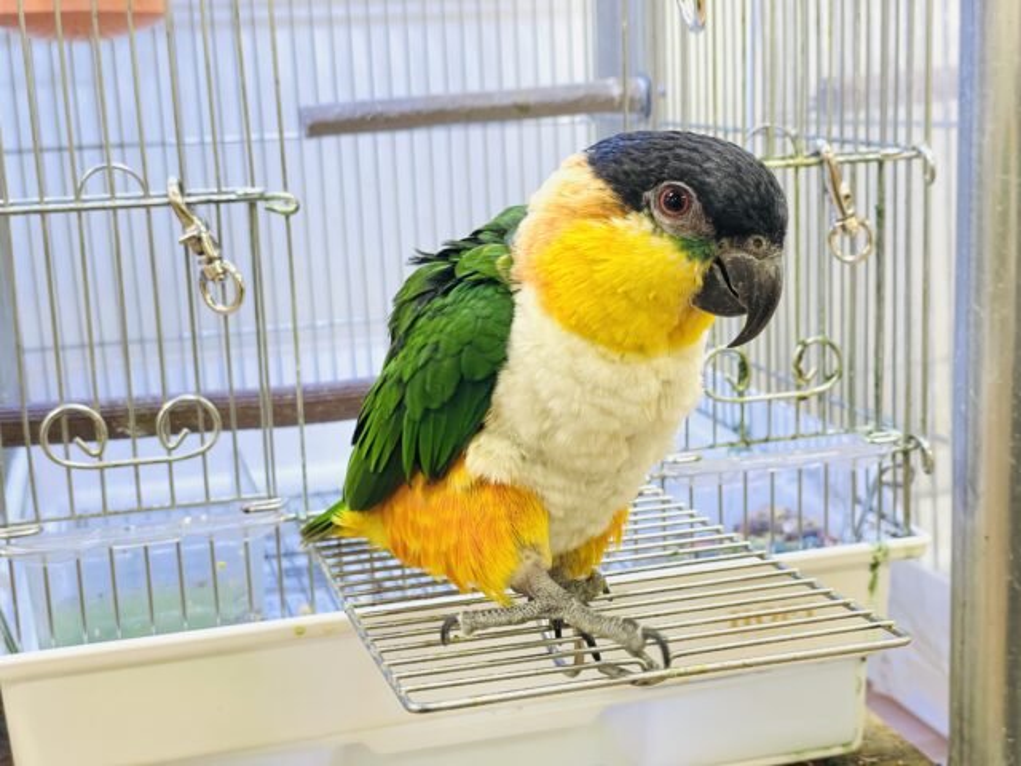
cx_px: 510
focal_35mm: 52
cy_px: 383
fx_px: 1534
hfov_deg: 36.8
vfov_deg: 28.0
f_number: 2
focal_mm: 6
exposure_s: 1/99
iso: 125
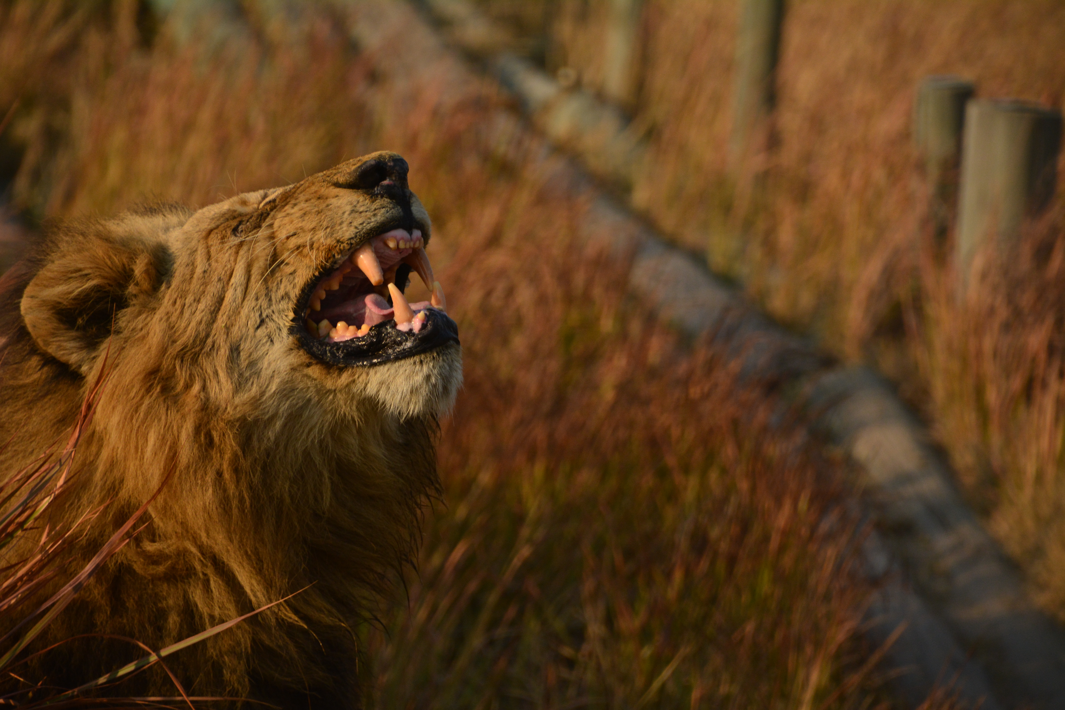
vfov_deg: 3.1
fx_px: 13311
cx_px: 532
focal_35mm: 450
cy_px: 355
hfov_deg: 4.6
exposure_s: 1/1250
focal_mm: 300
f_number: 8
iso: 500
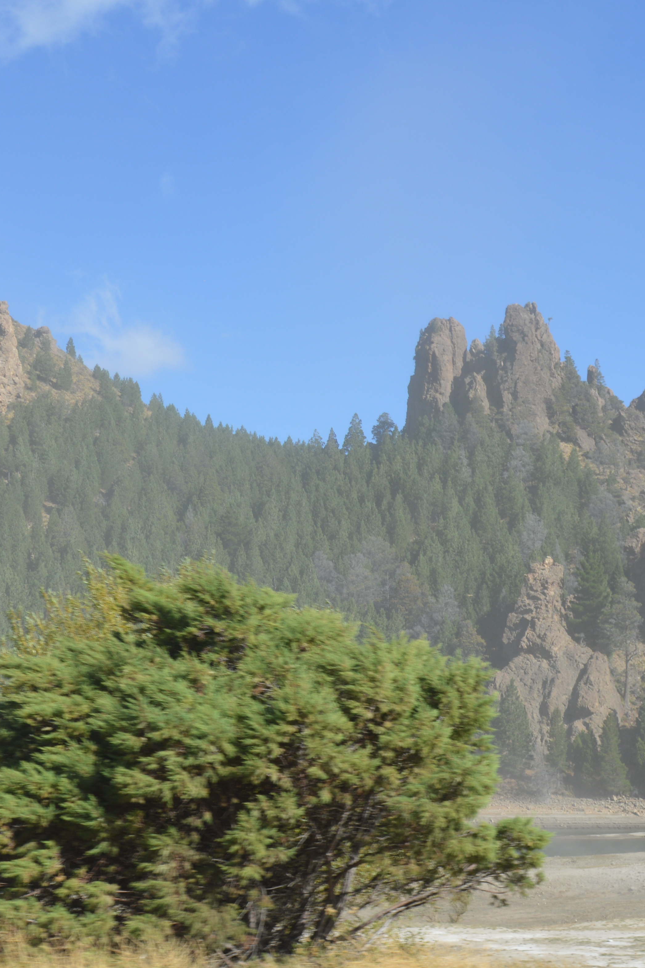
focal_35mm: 63
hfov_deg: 21.5
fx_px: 1693
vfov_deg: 31.9
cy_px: 440
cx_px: 227
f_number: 8
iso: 100
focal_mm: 22
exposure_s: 1/250
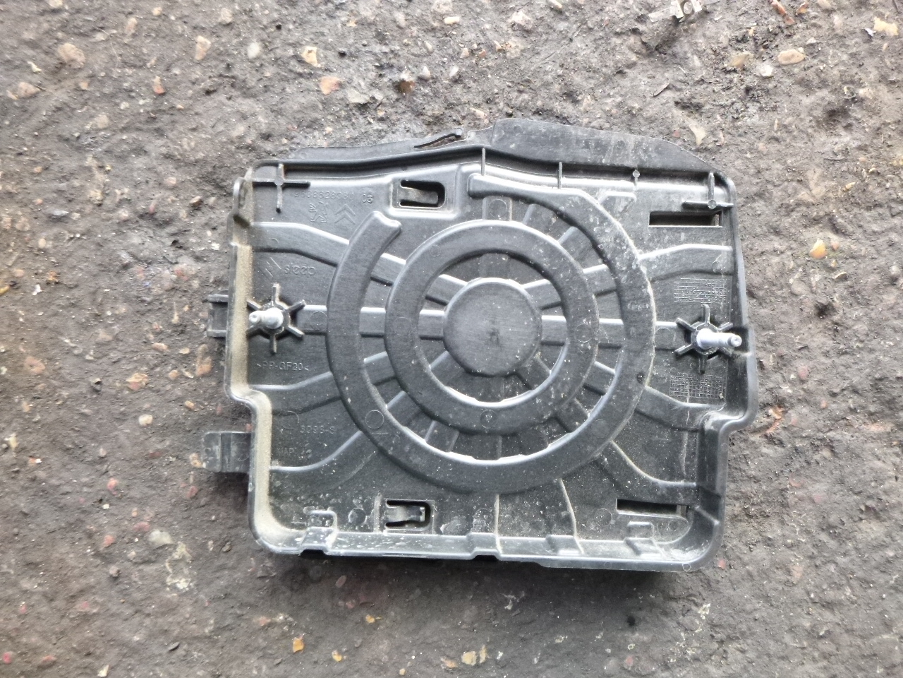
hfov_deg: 69.4
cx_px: 452
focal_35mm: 25
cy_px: 339
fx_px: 652
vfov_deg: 54.9
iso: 800
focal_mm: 4.5
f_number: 3.9
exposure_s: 1/100
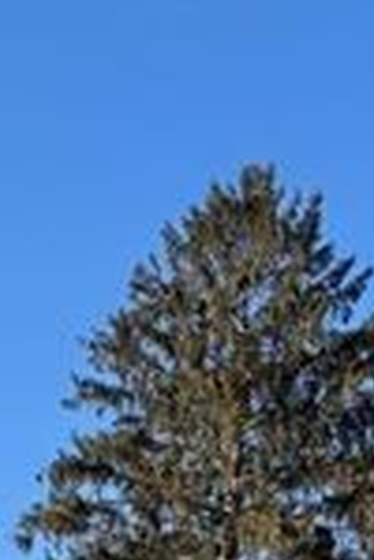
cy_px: 928
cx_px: -266
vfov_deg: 15.3
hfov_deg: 10.8
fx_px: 1870
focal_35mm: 120
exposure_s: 1/1499
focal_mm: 5.96
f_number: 1.6
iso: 50
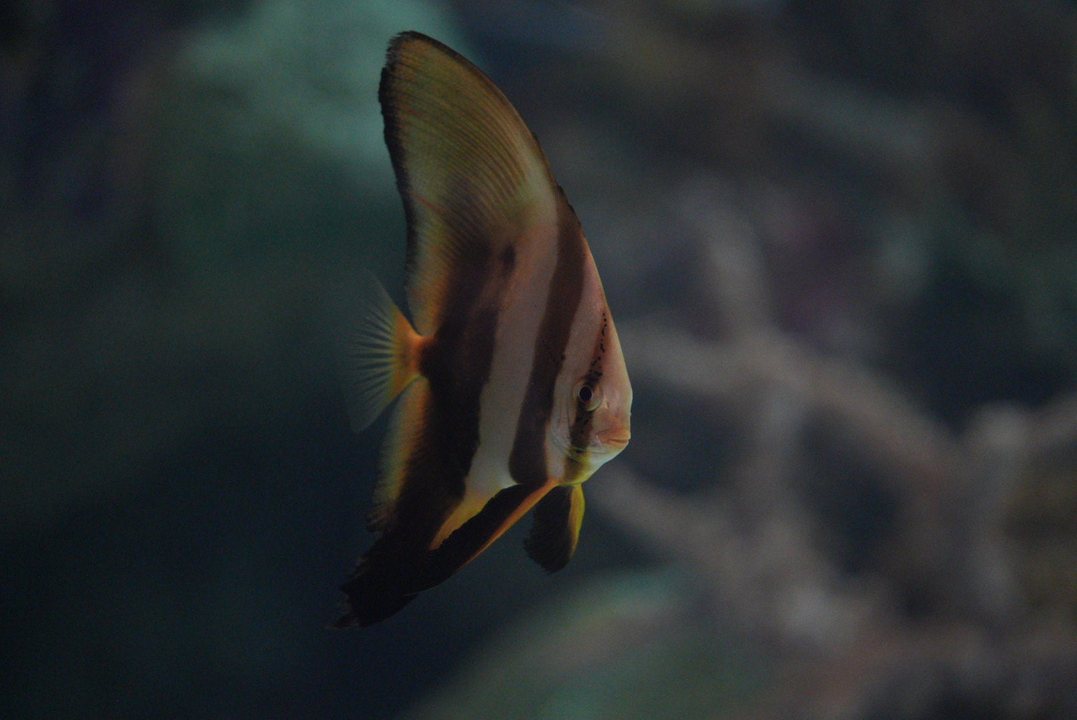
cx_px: 538
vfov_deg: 15.2
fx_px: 2694
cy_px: 360
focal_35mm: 90
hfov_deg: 22.6
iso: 10000
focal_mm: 90
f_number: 2.8
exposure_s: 1/320
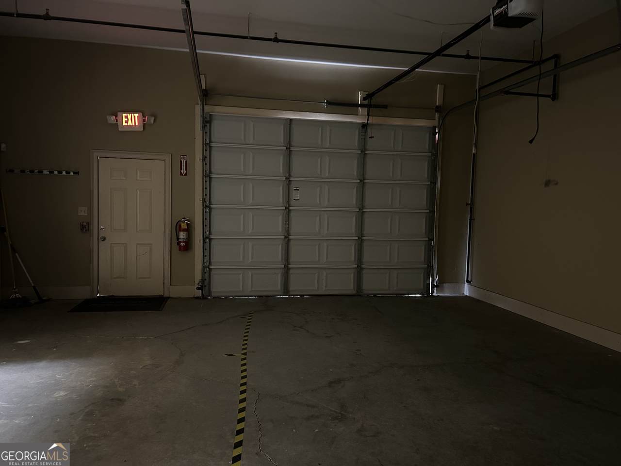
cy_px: 233
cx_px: 310
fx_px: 466
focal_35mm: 26
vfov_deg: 53.1
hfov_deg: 67.3
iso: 1000
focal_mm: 5.7
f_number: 1.5
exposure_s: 1/20
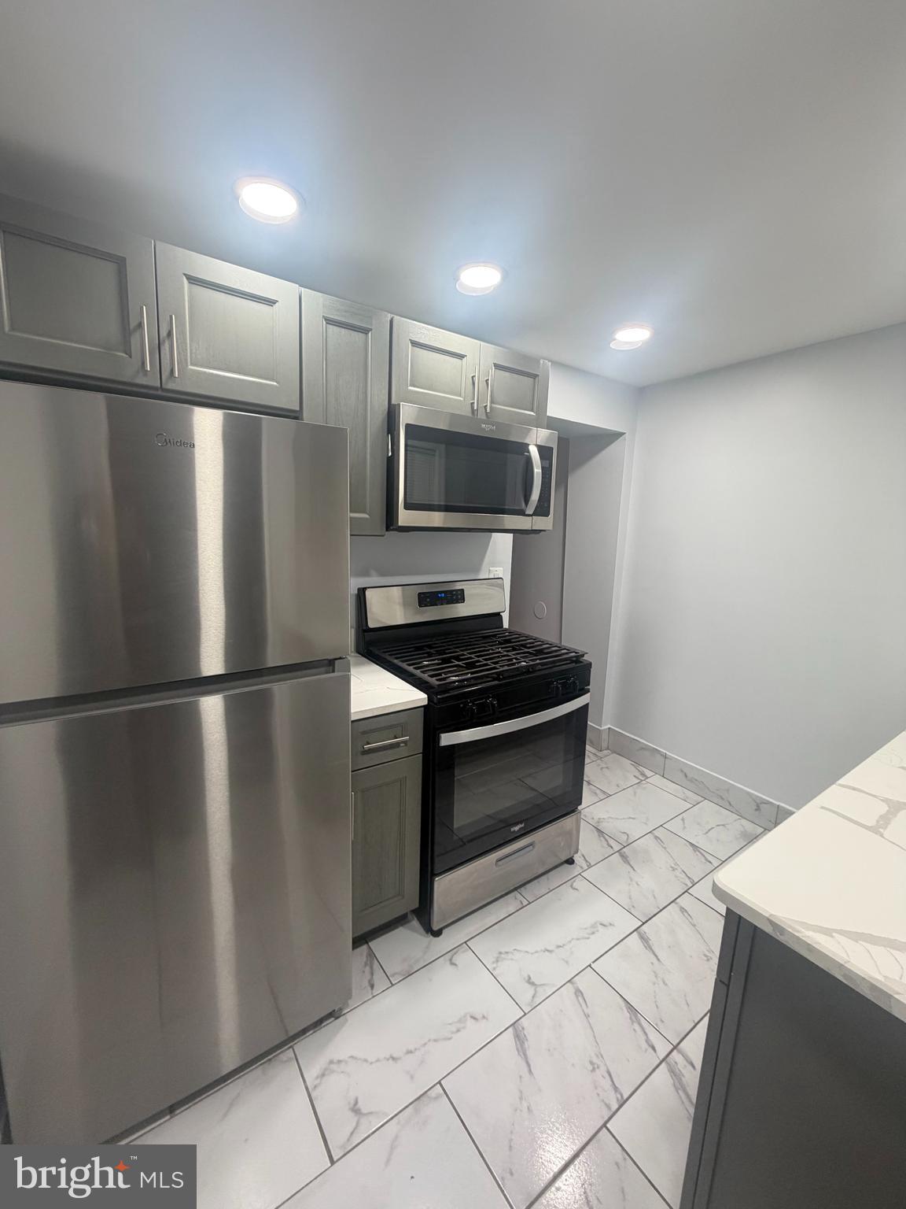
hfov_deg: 85.7
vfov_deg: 102.1
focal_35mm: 14
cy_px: 604
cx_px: 453
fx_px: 489
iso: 200
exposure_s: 1/60
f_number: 2.2
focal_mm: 2.22
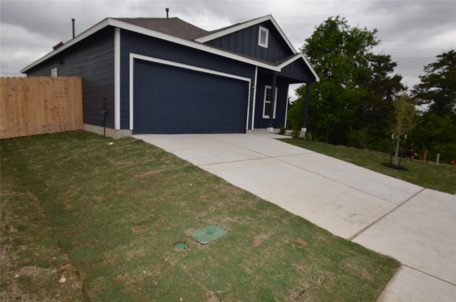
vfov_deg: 59.3
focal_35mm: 21
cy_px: 151
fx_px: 265
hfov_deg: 81.3
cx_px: 228
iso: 100
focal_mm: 14
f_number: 9
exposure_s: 1/250
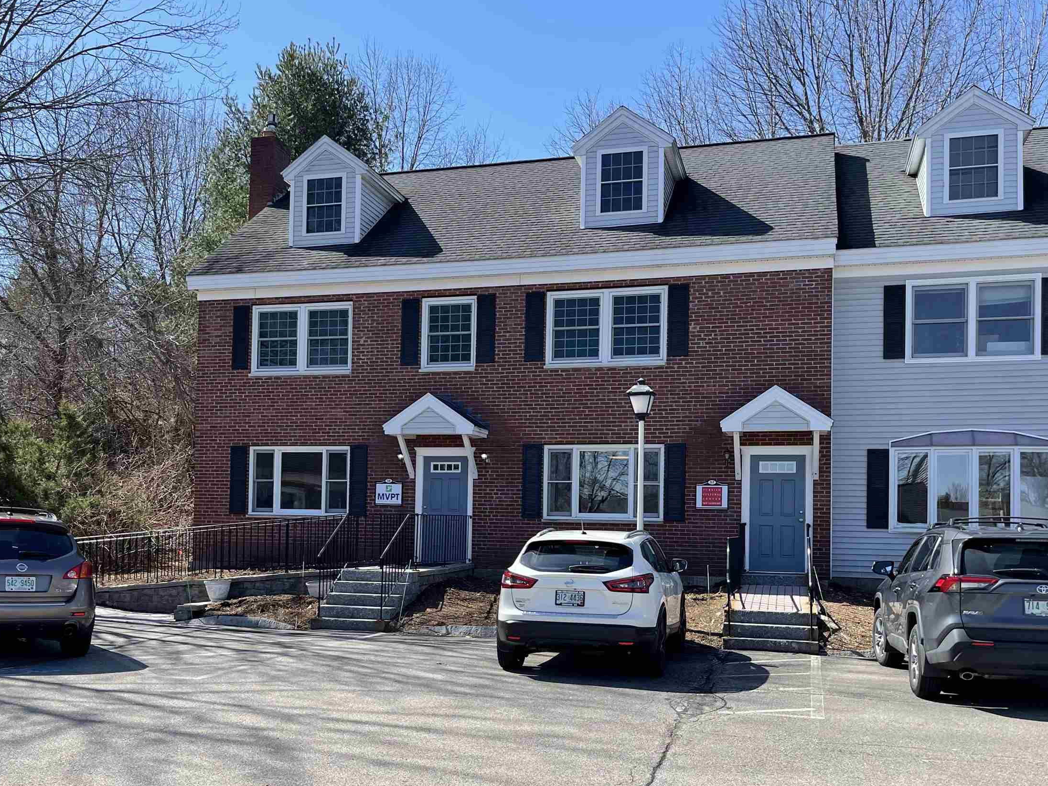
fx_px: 1060
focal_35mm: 35
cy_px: 493
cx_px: 451
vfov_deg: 40.4
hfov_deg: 52.4
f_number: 1.6
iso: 32
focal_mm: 5.1
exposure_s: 1/2123
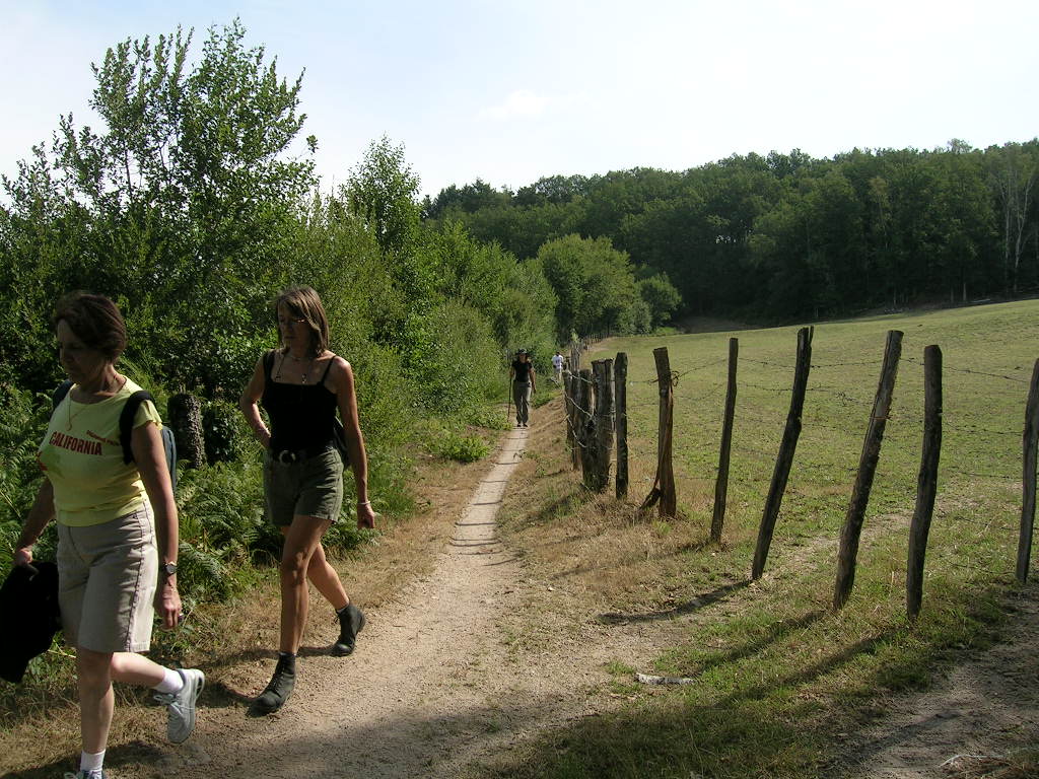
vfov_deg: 40.7
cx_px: 520
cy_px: 390
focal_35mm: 35
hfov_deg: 52.6
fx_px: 1051
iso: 50
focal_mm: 5.4
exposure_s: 1/366
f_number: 4.8
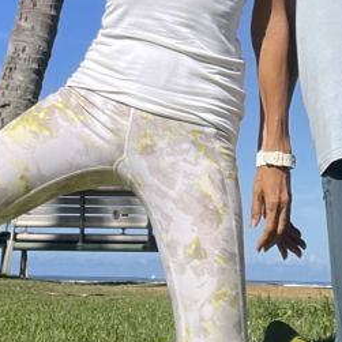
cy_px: -208
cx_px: 243
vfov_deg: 16.0
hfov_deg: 17.9
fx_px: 1084
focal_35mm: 97
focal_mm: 2.71
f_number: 2.2
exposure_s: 1/1225
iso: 25
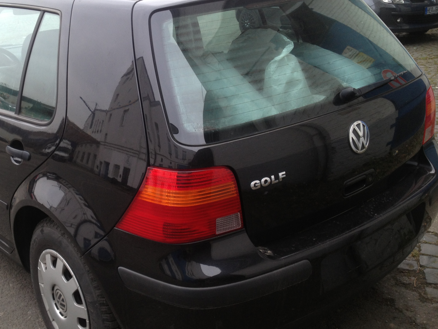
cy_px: 153
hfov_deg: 40.0
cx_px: 148
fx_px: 595
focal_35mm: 47
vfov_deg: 30.9
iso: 50
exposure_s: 1/30
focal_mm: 4.28
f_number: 2.4
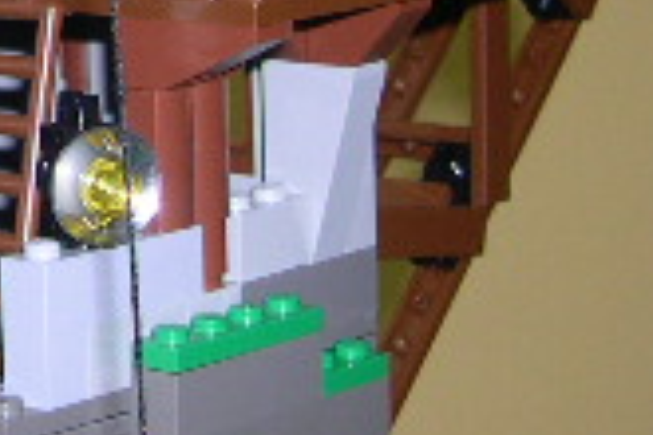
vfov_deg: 8.7
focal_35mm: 153
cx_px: -301
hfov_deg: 12.8
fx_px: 2775
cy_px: -297
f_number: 2.8
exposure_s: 1/60
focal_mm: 8
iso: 100
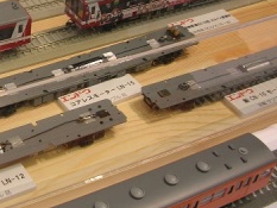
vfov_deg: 19.4
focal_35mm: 75
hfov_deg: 24.7
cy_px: 37
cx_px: -5
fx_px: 600
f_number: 2.8
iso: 50
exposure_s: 1/15.5
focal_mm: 5.8
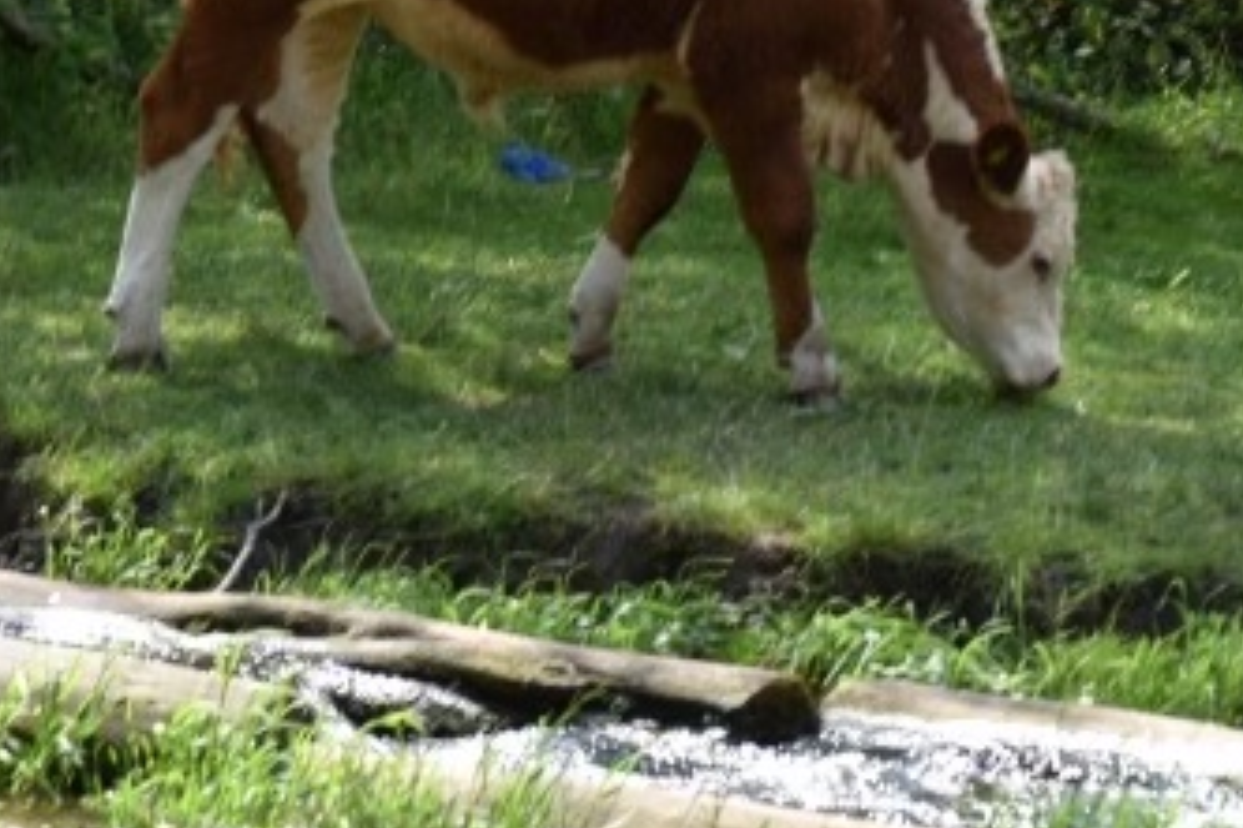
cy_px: 244
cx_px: 1408
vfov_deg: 4.7
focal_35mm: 293
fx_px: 10111
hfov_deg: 7.0
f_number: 5.6
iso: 400
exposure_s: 1/125
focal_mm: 120
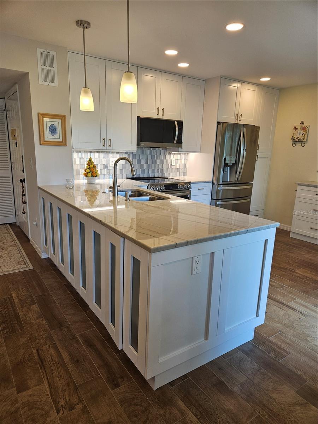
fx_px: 282
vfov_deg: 73.9
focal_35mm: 23
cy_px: 212
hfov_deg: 58.9
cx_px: 159
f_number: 1.8
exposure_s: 1/120
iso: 64
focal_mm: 5.4
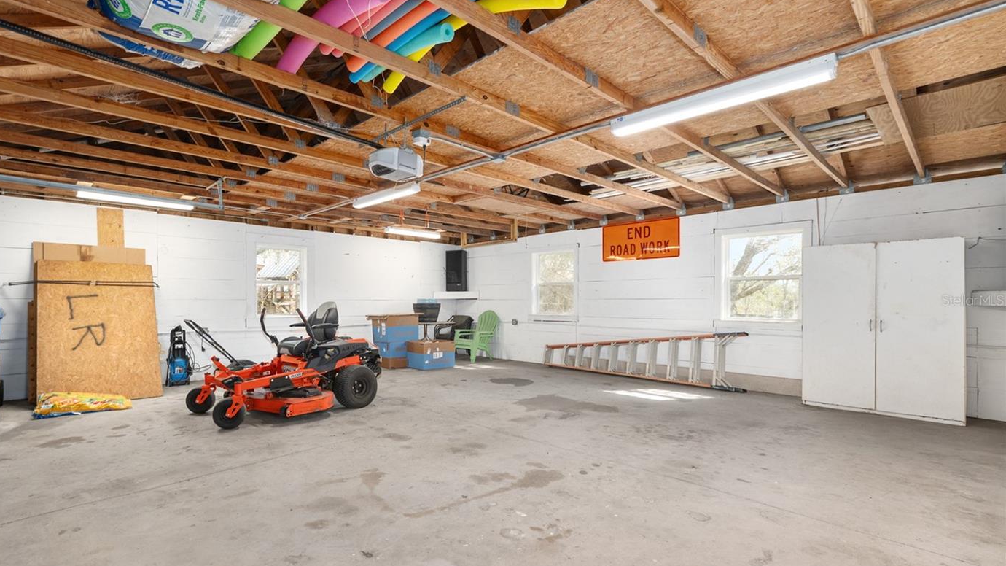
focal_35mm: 17
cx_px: 424
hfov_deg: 95.1
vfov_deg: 63.9
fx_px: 453
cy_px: 300
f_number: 7.1
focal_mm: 14
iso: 400
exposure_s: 1/4
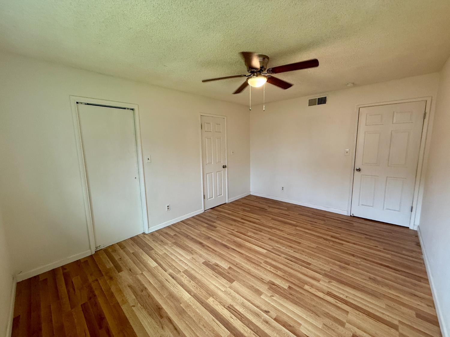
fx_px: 182
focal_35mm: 14
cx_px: 225
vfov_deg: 85.7
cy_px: 168
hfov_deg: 102.1
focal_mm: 2.22
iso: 250
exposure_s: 1/60
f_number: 2.2
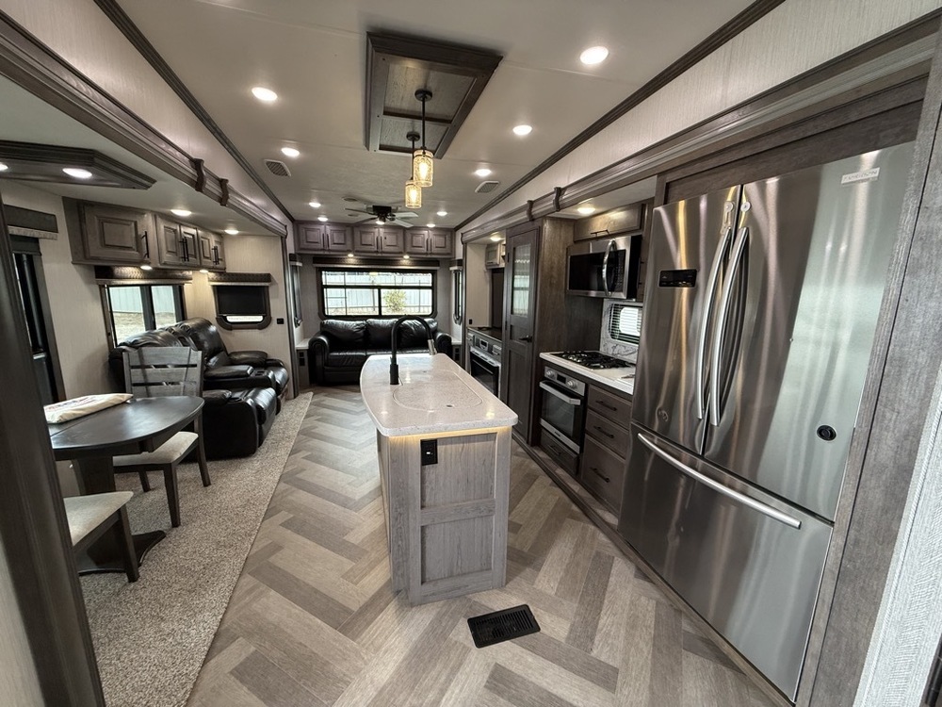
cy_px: 354
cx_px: 471
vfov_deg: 85.7
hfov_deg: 102.1
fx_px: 381
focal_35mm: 14
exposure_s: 1/96
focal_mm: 2.22
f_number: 2.2
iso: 320
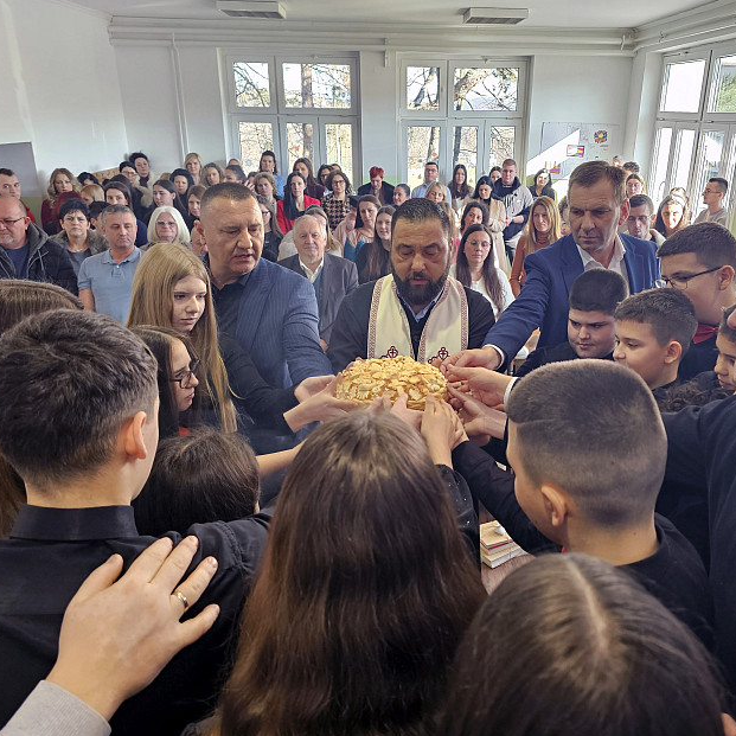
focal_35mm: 28
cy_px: 360
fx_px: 674
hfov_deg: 56.9
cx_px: 435
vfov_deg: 57.3
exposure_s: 1/100
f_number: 1.7
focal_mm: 6.3
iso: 160
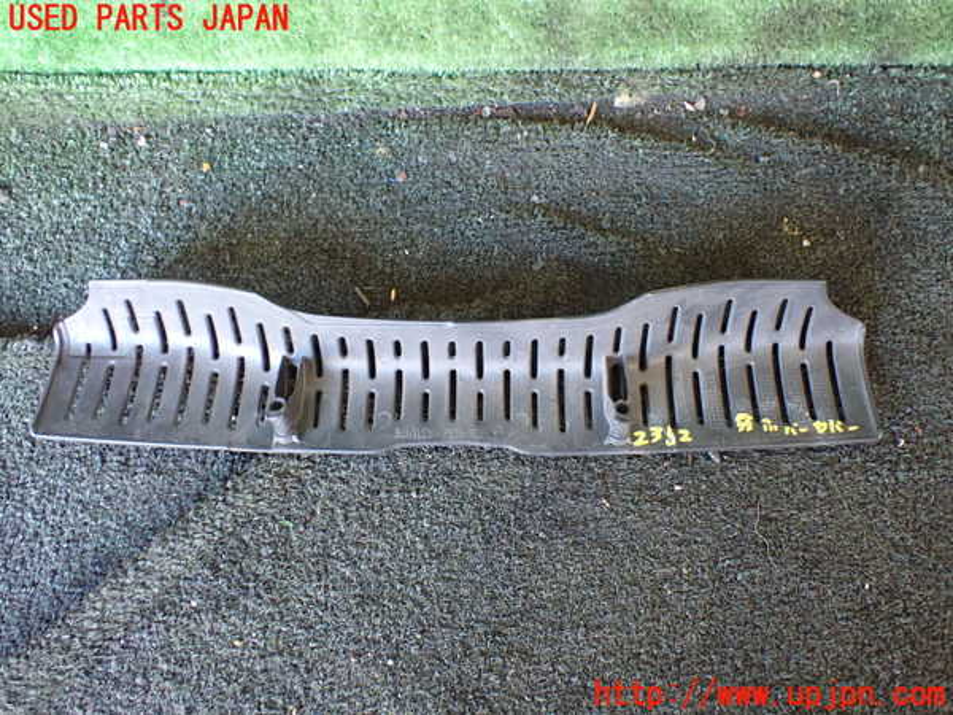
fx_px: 826
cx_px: 476
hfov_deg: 60.0
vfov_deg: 46.8
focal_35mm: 30
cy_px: 358
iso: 800
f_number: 2.3
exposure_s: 1/30
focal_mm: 5.4
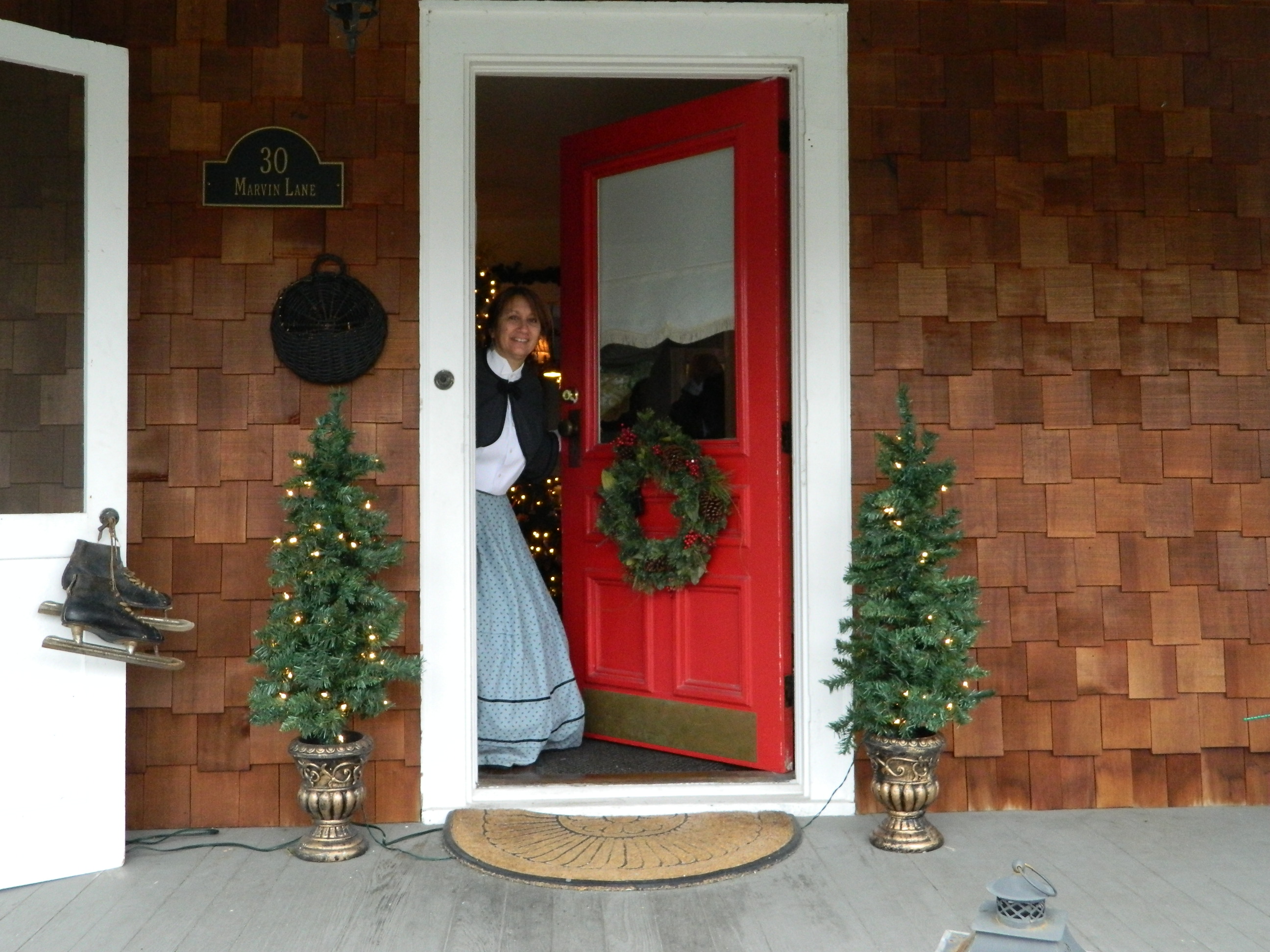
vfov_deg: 40.7
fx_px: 1284
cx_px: 635
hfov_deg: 52.6
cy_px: 476
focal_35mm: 35
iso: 400
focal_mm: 6.2
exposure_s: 1/50
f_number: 3.3
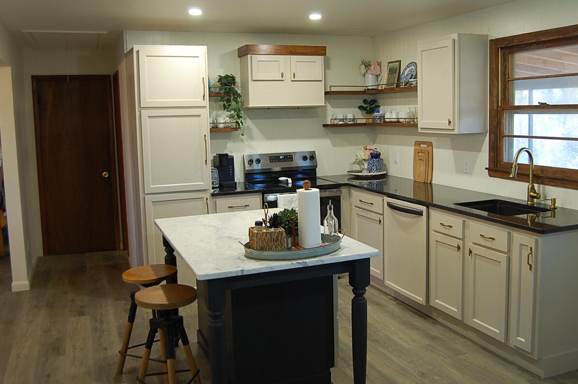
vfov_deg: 38.7
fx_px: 545
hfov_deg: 55.8
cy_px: 161
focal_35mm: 34
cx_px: 290
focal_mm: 18
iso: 450
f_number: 3.5
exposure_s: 1/30
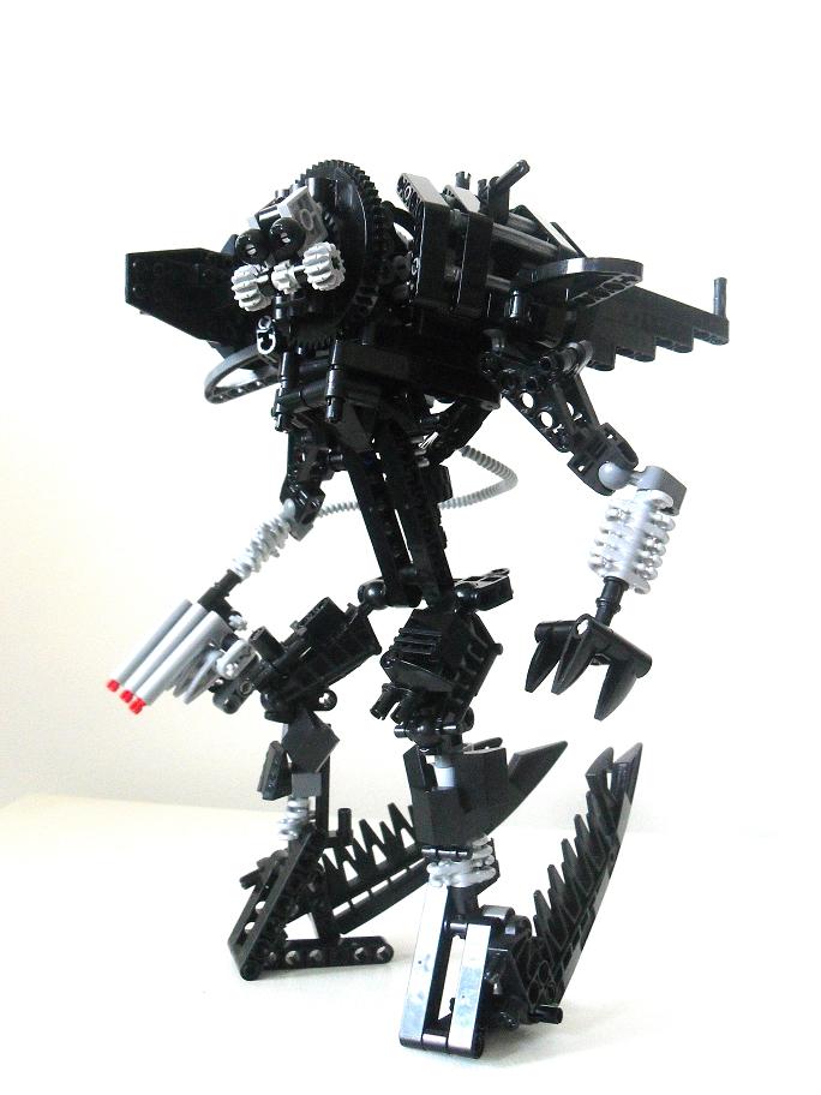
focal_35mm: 35
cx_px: 410
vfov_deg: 52.6
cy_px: 548
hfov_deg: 40.7
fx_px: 1107
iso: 200
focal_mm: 6.2
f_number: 2.8
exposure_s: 1/90
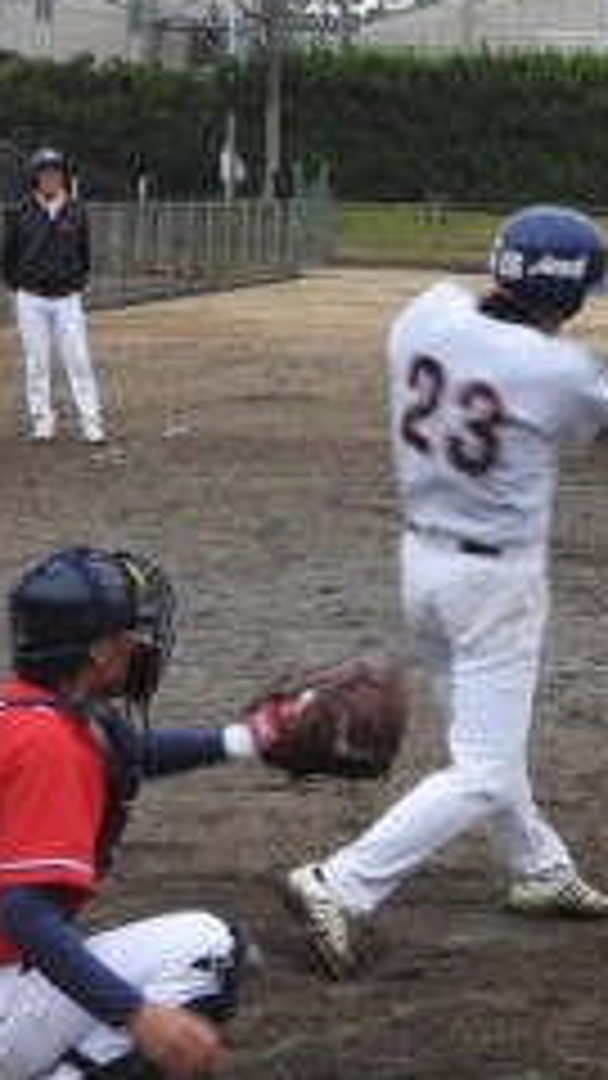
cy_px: 446
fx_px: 4299
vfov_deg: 14.3
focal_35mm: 150
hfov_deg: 8.0
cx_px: 757
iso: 250
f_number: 4
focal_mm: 9.9
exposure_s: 1/30
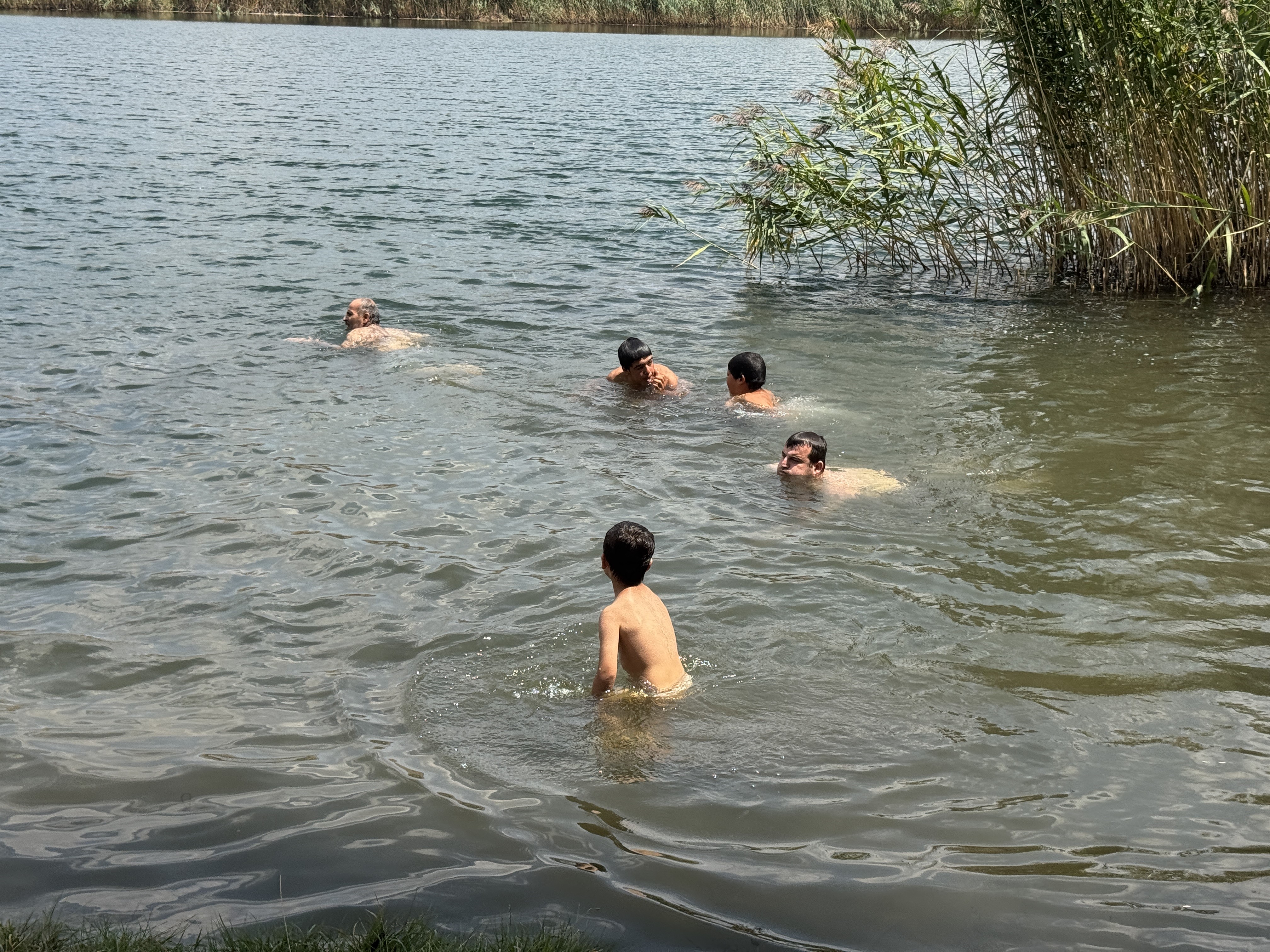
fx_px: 1761
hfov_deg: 39.7
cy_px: 476
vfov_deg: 30.3
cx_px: 635
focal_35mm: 48
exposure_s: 1/3257
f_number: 1.78
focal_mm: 6.76
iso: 64
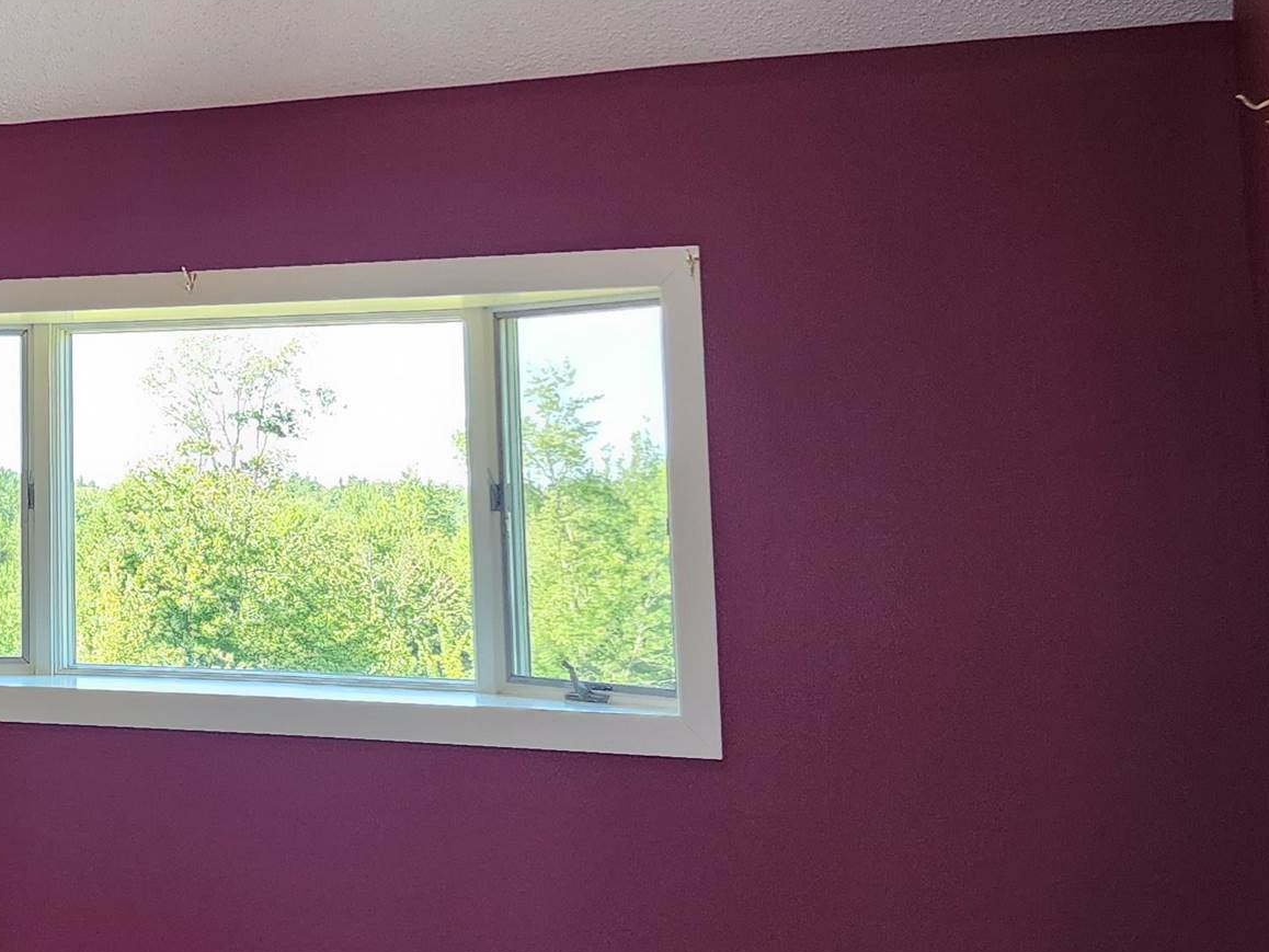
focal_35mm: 61
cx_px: -26
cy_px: 231
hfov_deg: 29.4
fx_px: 2237
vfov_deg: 23.8
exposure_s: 1/180
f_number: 1.8
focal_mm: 6.4
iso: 200
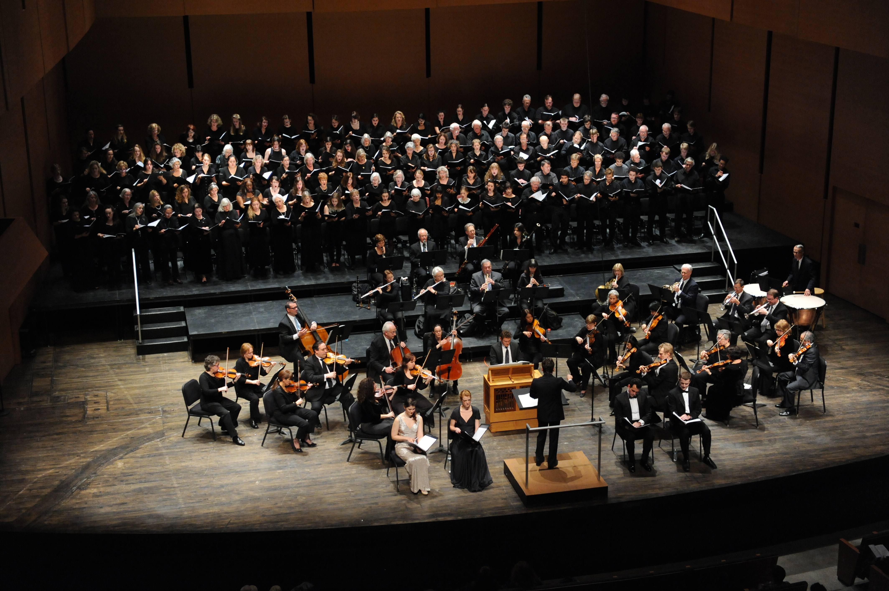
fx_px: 1481
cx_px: 444
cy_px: 296
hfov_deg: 33.4
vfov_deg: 22.6
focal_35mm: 60
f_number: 3.5
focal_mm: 60
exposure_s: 1/500
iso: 4000
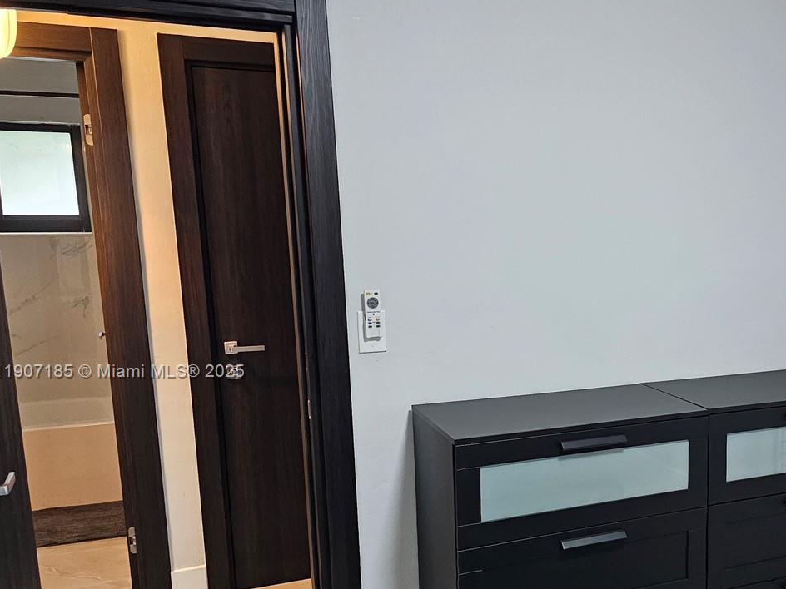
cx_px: 644
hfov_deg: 45.1
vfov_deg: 36.6
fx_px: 886
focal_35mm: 39
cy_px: 373
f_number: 1.7
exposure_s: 1/120
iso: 1000
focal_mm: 6.3
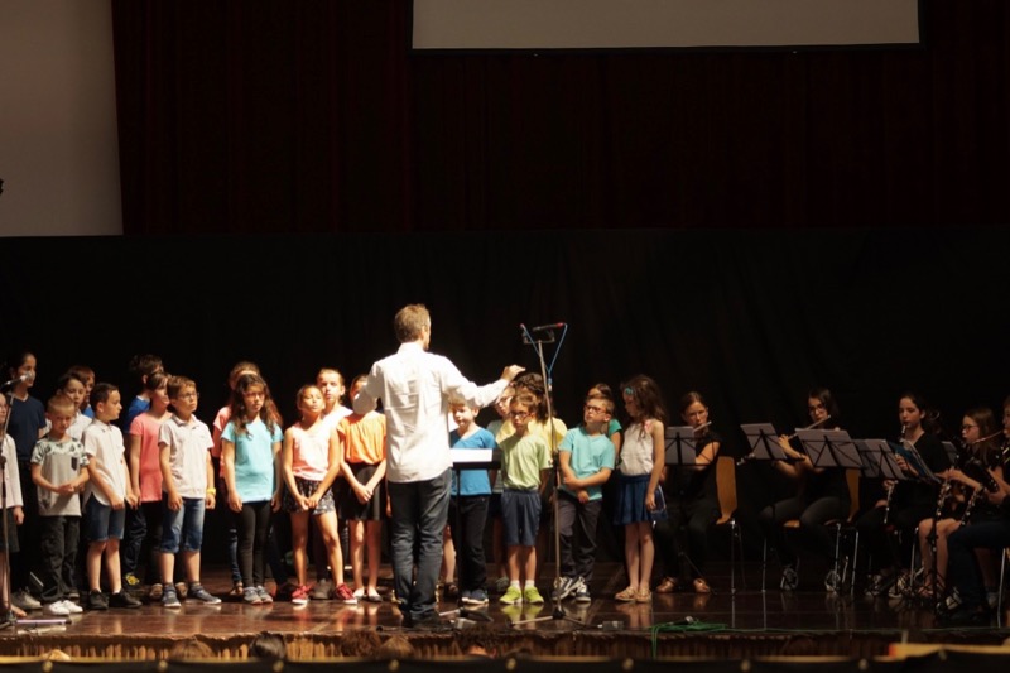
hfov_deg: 17.1
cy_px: 336
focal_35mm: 120
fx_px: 3366
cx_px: 505
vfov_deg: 11.4
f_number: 4.5
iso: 400
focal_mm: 80
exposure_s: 1/160
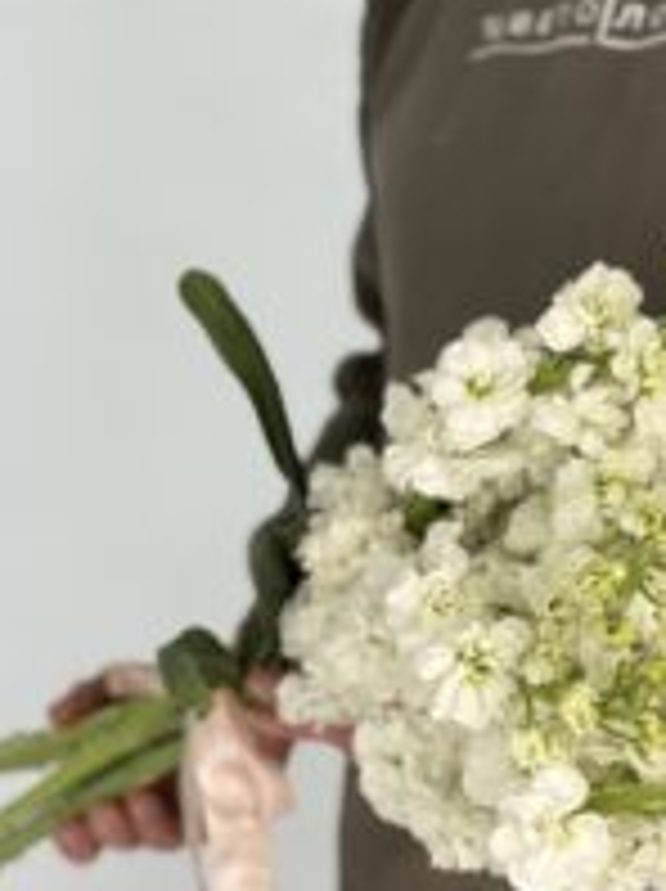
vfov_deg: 20.1
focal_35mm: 97
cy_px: 652
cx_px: 490
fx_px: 2494
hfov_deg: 15.2
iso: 100
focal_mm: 6.76
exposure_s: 1/111
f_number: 1.78
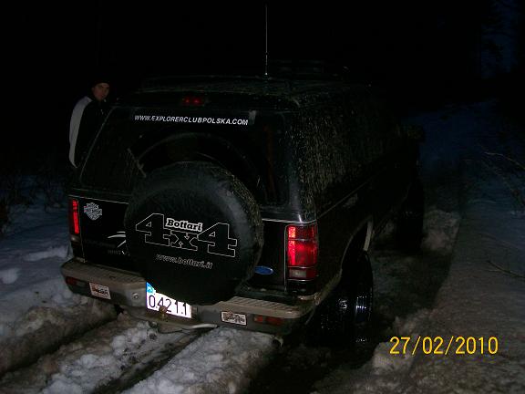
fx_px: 546
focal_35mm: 36
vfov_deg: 39.7
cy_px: 197
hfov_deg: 51.4
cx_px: 262
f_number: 2.7
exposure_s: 1/64
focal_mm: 6
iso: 140
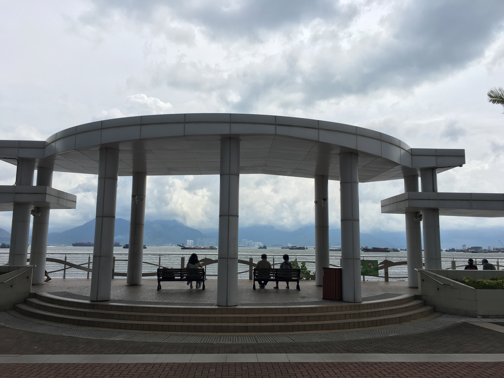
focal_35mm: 29
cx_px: 252
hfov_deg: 61.7
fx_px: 422
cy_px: 189
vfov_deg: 48.2
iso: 25
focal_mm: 4.15
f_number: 2.2
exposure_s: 1/1399
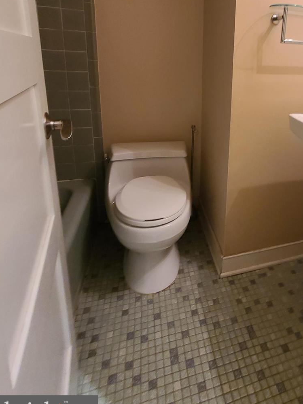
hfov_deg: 61.9
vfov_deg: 77.5
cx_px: 230
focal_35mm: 20
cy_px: 117
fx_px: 233
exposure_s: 1/30
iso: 400
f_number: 2.2
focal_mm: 2.2
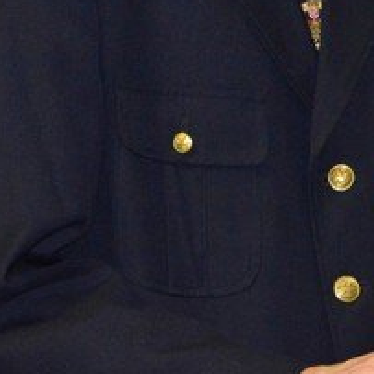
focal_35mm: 393
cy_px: -98
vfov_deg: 4.4
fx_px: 4804
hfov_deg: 4.5
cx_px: 354
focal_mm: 112
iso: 6400
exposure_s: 1/60
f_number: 8
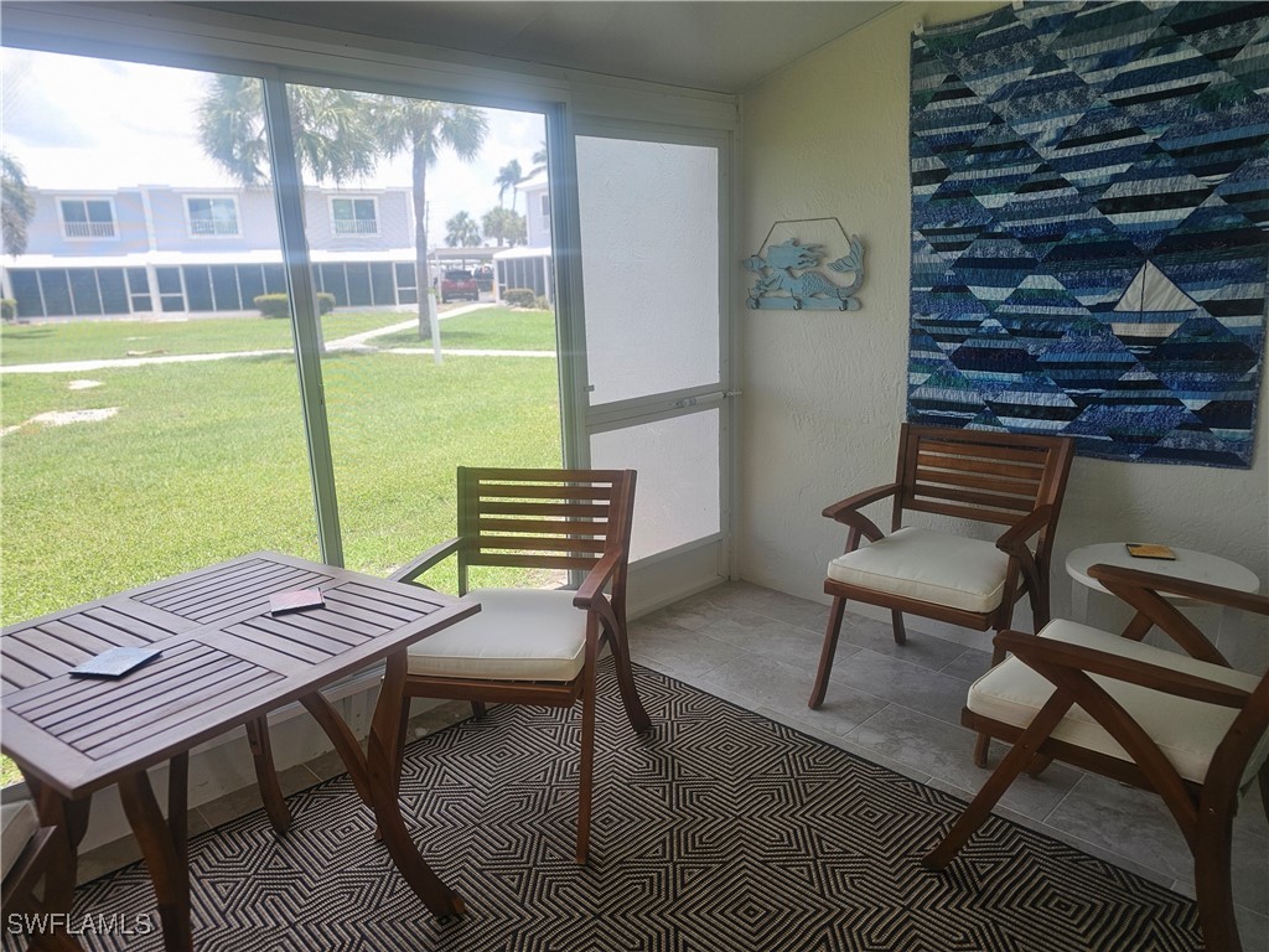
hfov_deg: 73.9
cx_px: 634
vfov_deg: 58.9
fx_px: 843
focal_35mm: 23
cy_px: 476
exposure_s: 1/120
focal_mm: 6.3
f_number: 1.7
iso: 40
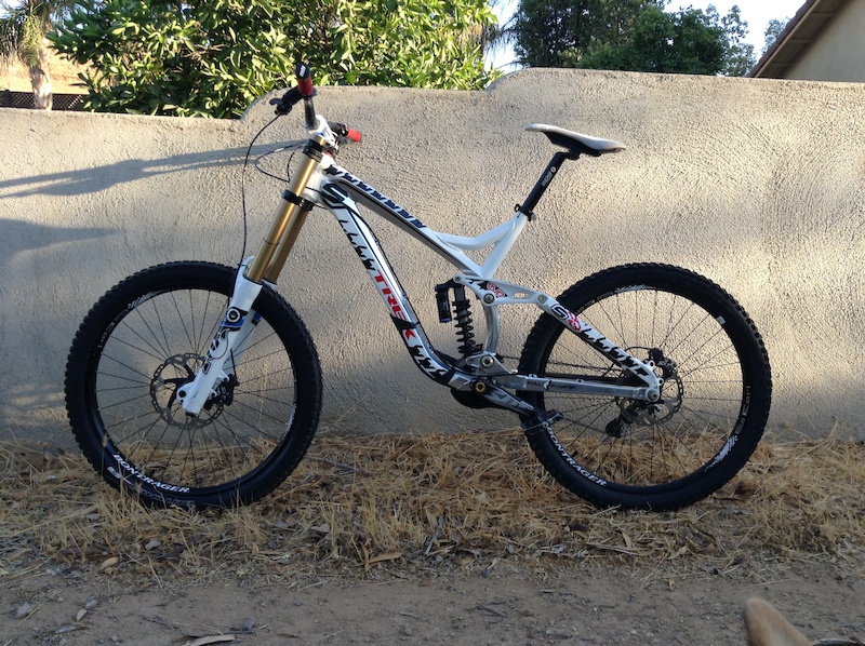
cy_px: 323
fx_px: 824
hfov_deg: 55.4
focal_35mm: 33
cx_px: 432
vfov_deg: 42.9
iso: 32
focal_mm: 3.3
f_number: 2.4
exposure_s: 1/142
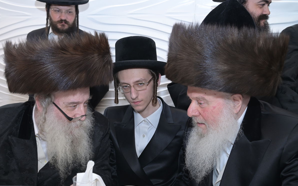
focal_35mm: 37
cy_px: 109
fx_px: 301
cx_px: 127
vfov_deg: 34.4
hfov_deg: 52.6
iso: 1250
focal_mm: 31
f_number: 5.6
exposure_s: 1/200
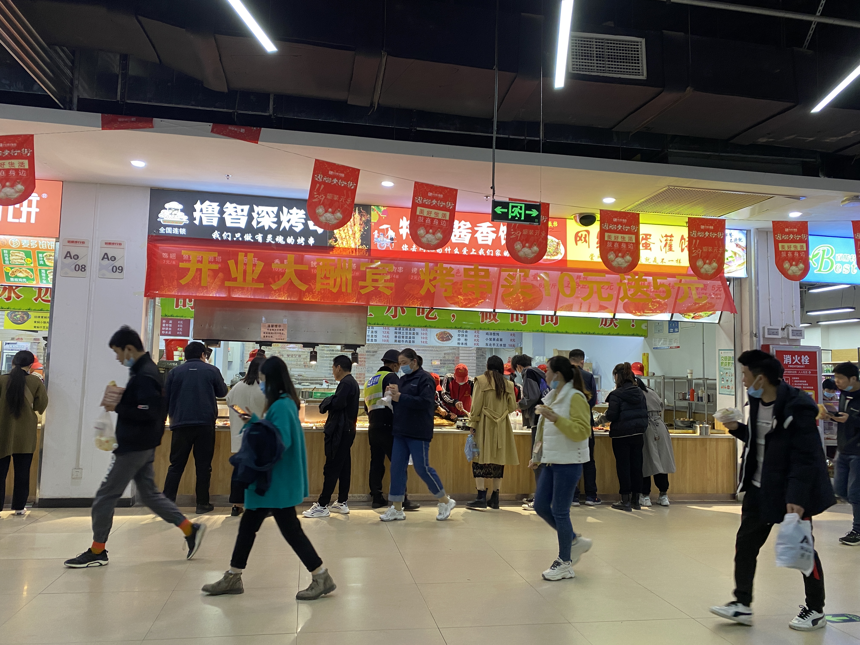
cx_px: 430
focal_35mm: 26
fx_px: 646
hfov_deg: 67.3
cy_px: 322
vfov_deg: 53.1
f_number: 1.8
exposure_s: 1/50
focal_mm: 4.25
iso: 100
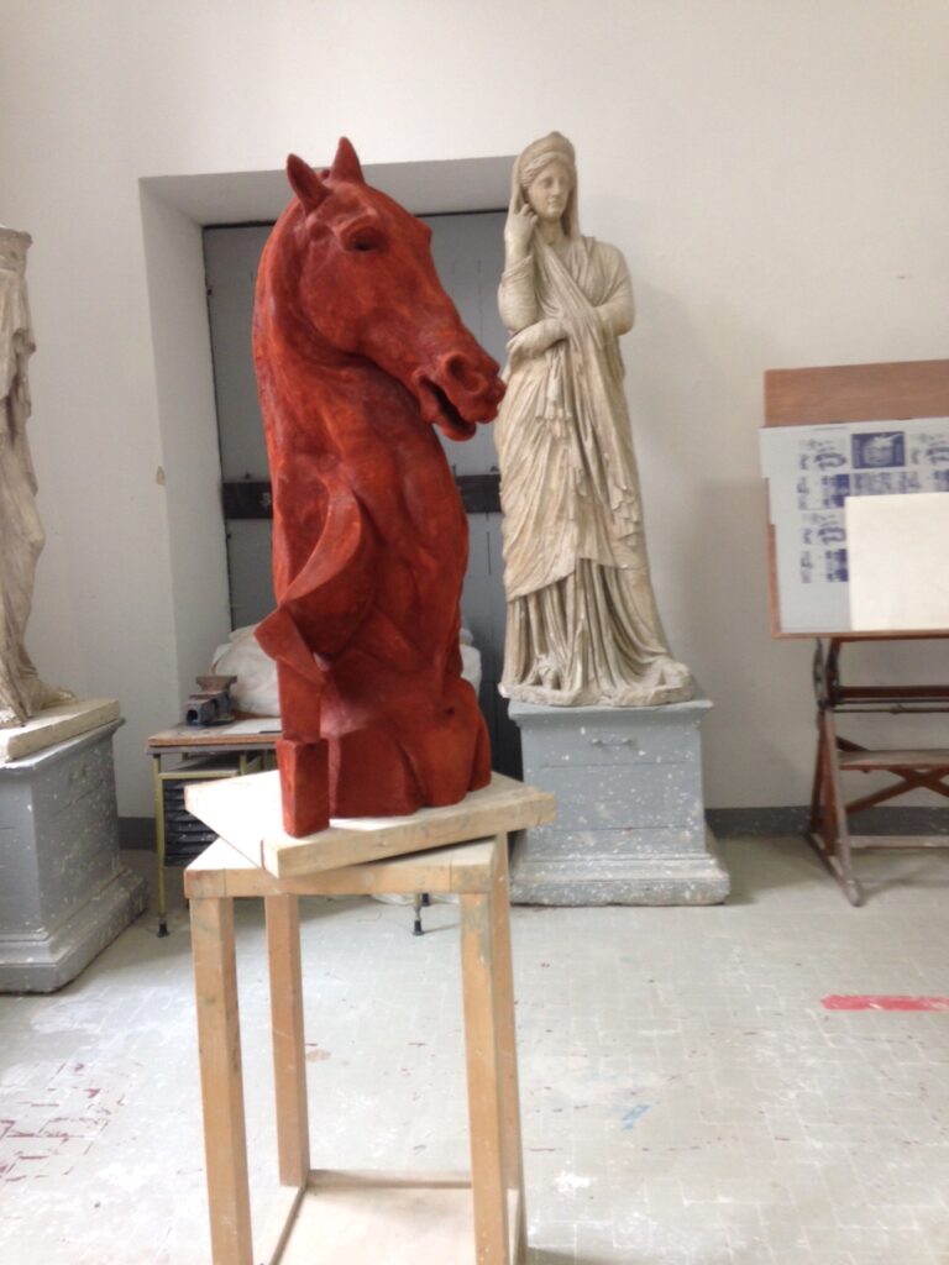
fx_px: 1206
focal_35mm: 33
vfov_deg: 55.4
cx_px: 474
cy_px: 632
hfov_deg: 42.9
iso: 80
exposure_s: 1/20
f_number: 2.4
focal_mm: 4.12
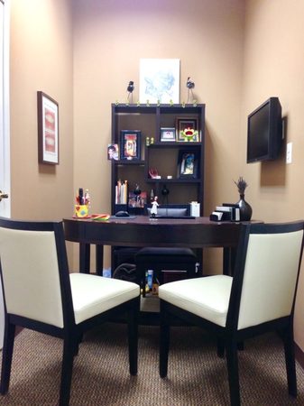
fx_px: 387
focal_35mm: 33
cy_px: 203
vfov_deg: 55.4
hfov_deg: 42.9
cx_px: 152
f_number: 2.4
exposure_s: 1/20
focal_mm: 4.12
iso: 125
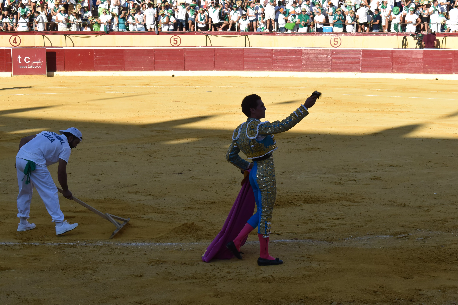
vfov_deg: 16.6
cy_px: 152
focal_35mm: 82
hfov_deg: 24.6
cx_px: 229
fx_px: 1050
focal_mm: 55
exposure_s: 1/500
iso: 400
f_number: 11
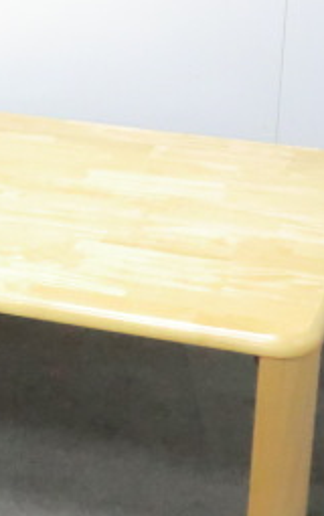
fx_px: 1423
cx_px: 10
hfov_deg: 12.8
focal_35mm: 101
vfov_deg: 20.4
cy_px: 146
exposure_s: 1/40
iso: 800
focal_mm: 6.9
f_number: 3.9
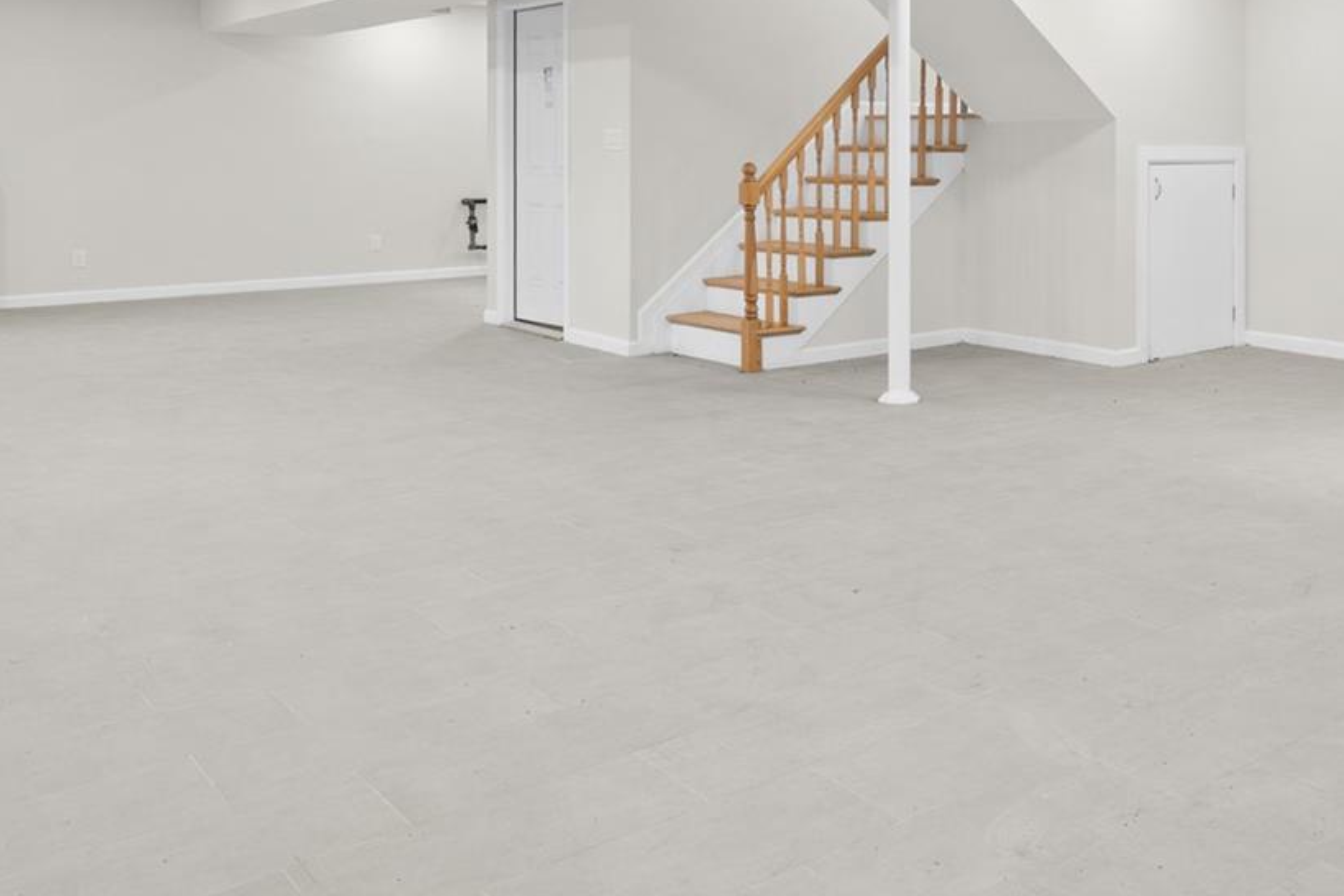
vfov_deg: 35.9
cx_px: 1127
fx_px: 1307
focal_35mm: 35
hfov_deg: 50.2
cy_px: 112
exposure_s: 1/3
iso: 250
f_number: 10
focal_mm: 14
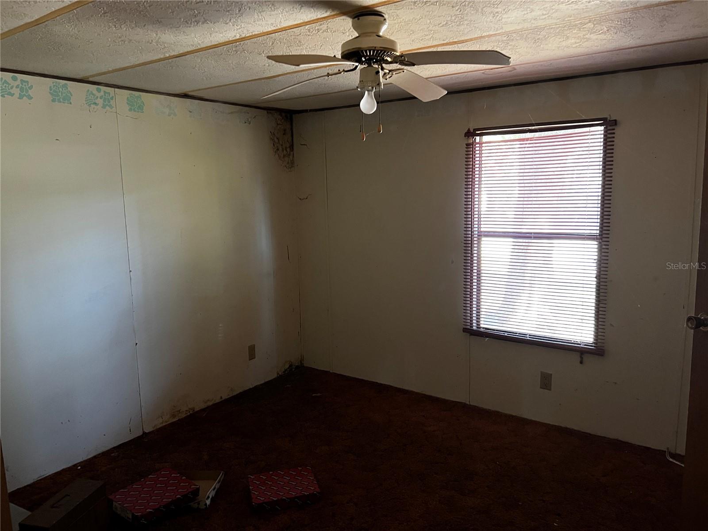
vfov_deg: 53.1
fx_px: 532
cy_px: 266
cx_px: 354
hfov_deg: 67.3
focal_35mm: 26
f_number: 1.5
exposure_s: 1/45
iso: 500
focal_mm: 5.7
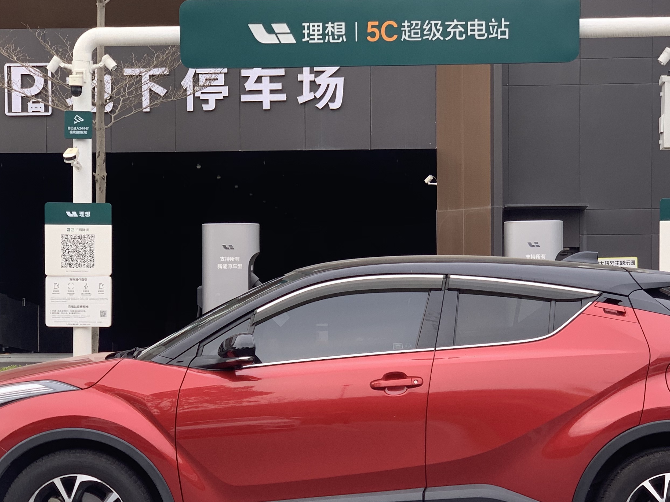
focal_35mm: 84
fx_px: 1626
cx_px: 362
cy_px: 365
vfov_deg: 17.5
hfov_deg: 23.3
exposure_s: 1/74
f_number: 2.4
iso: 16
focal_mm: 6
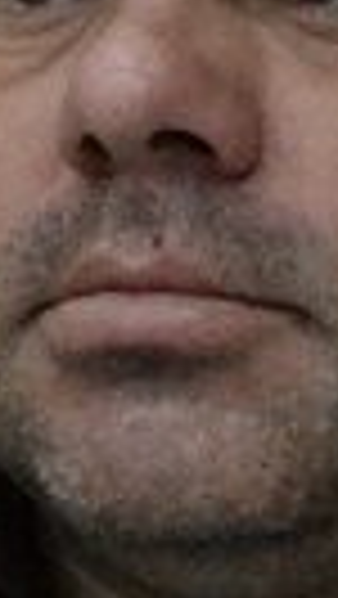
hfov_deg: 2.0
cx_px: 270
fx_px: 9748
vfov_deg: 3.5
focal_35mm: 613
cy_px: 1007
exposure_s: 1/100
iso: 3200
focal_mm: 40
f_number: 5.3
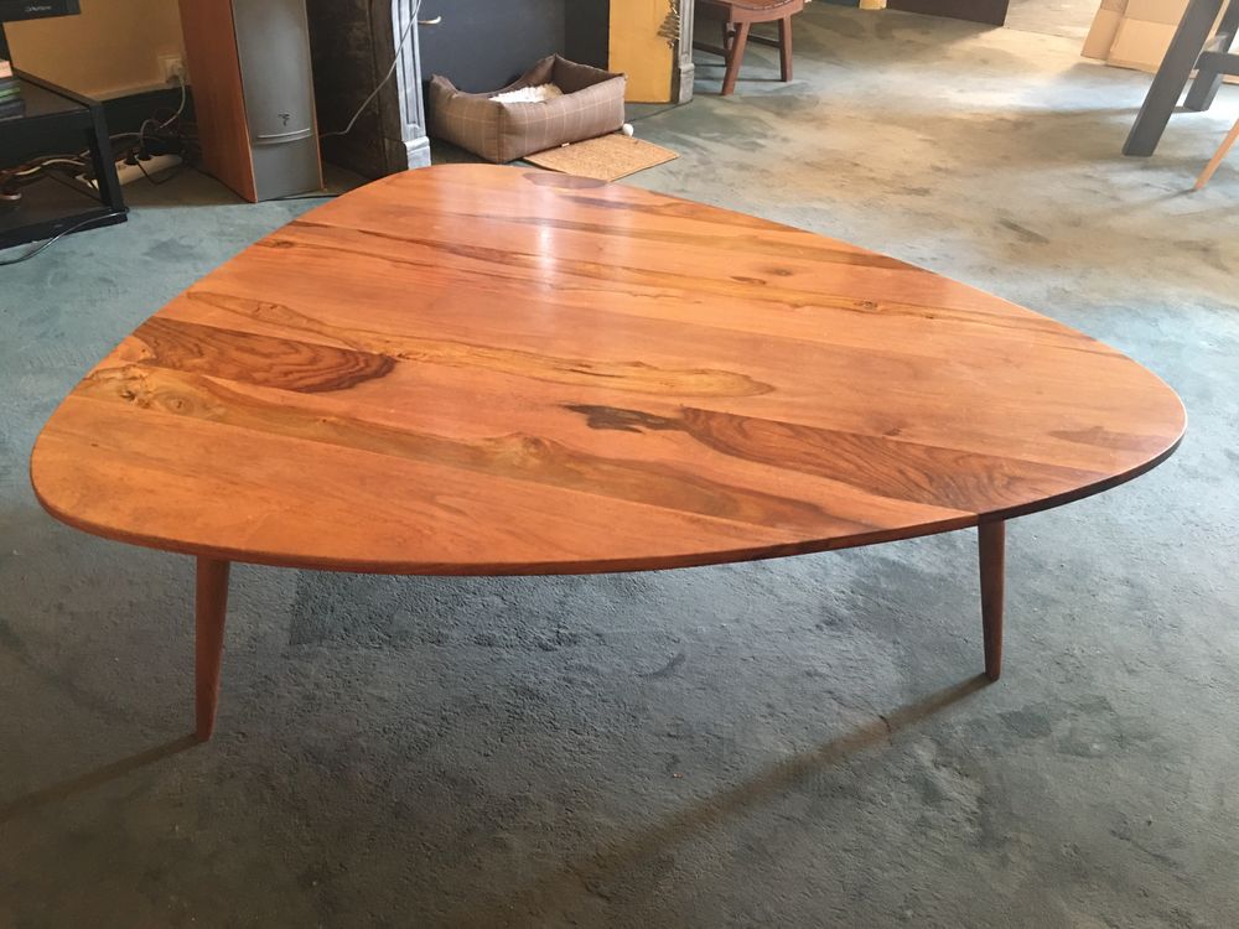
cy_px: 464
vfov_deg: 48.2
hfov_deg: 61.7
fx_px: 1038
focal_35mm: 29
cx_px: 620
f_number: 2.2
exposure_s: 1/10
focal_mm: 4.15
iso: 80
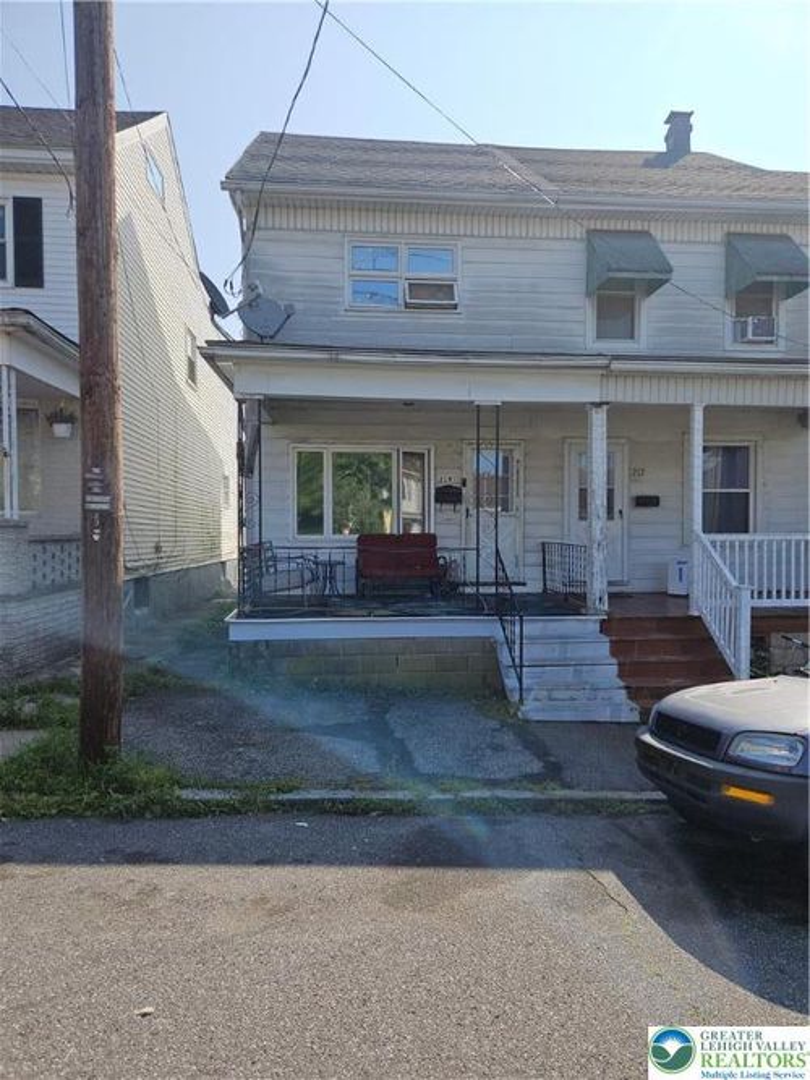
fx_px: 718
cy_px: 540
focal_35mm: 23
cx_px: 405
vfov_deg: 73.9
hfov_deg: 58.9
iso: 25
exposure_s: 1/1751
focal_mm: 5.4
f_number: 1.8
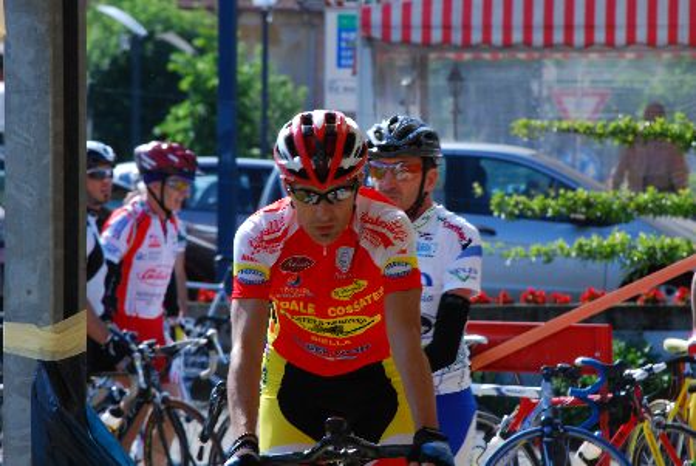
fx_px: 5806
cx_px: 348
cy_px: 233
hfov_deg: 6.9
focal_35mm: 300
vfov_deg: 4.6
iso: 200
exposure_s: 1/100
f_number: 13
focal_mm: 200
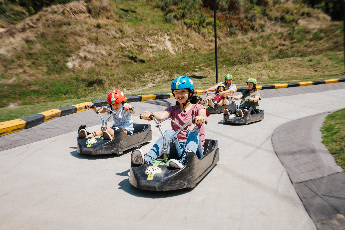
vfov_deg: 36.1
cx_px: 172
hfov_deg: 52.1
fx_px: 353
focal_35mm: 37
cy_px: 115
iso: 100
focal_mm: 36.8
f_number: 5.6
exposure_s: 1/640
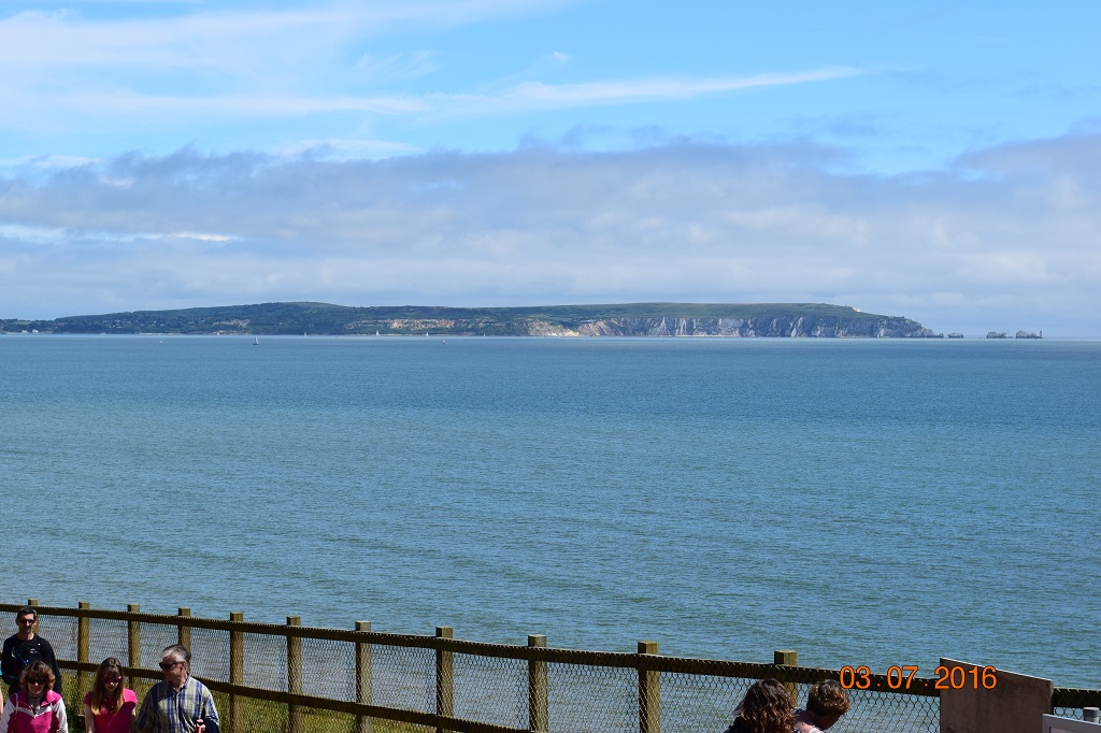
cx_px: 550
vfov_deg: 16.5
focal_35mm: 82
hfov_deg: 24.6
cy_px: 366
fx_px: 2522
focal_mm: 55
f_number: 11
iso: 220
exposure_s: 1/500
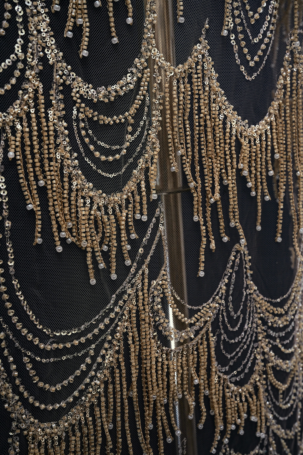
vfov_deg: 39.6
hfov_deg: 27.0
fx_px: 631
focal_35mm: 50
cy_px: 228
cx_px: 152
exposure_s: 1/125
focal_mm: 50
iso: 100
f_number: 11
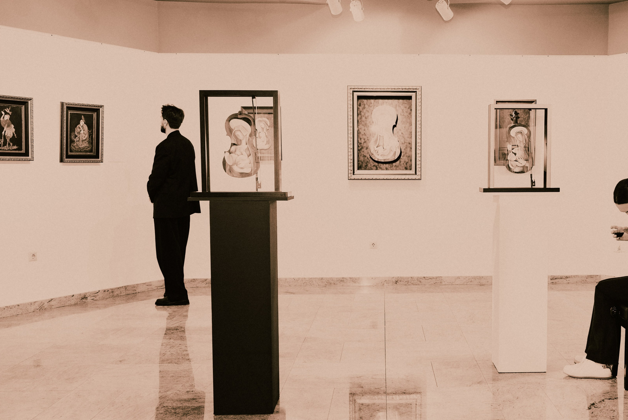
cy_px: 235
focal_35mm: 43
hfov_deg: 45.3
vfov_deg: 31.4
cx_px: 398
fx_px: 744
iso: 2500
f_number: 7.1
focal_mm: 33.5
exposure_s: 1/60
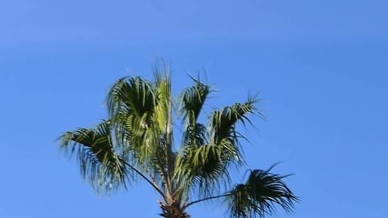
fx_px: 2140
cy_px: 624
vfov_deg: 5.5
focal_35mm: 208
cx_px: 1034
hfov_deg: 9.0
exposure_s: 1/1000
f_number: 5.6
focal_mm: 35
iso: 100
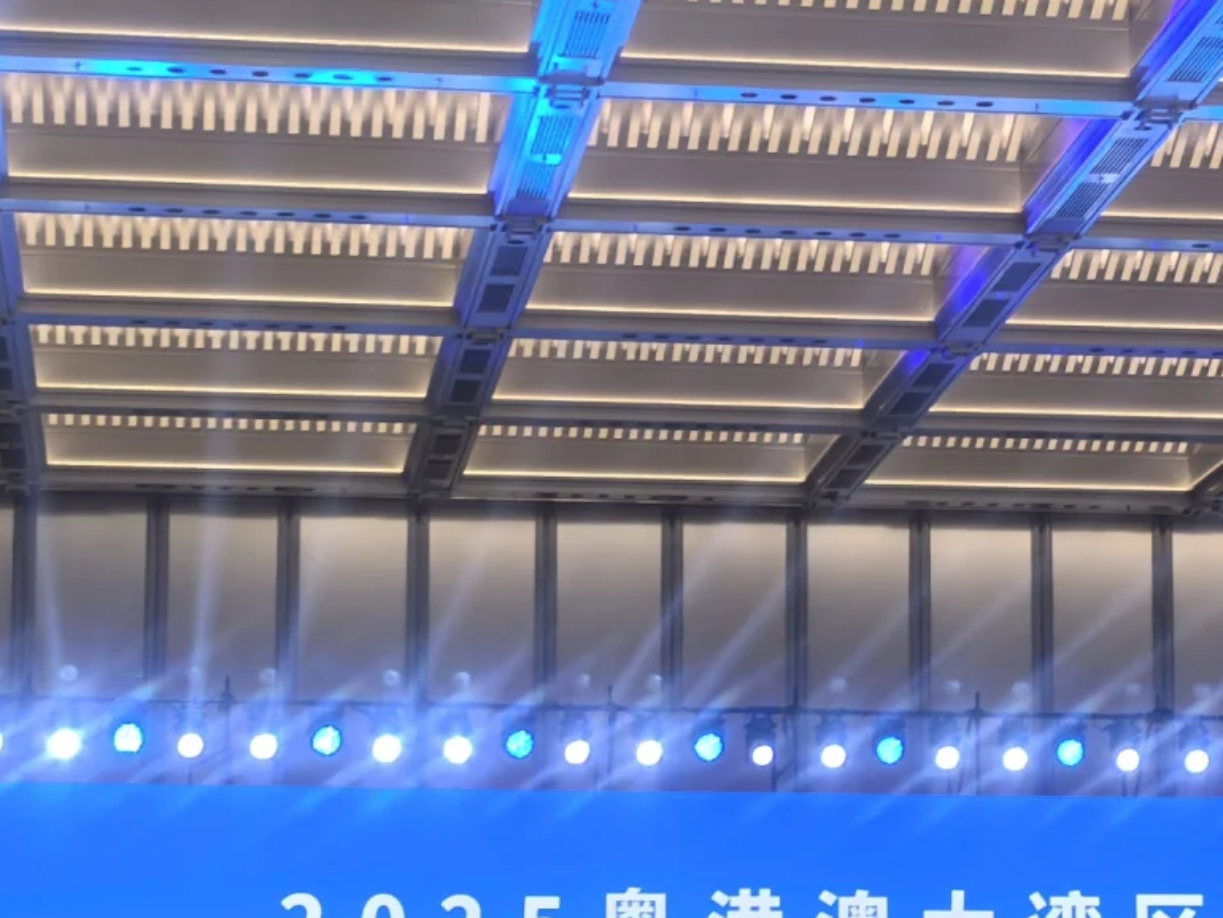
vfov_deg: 11.5
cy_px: 694
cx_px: 983
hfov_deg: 15.2
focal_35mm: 129
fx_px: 4559
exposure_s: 1/100
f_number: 2
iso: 80
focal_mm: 5.75
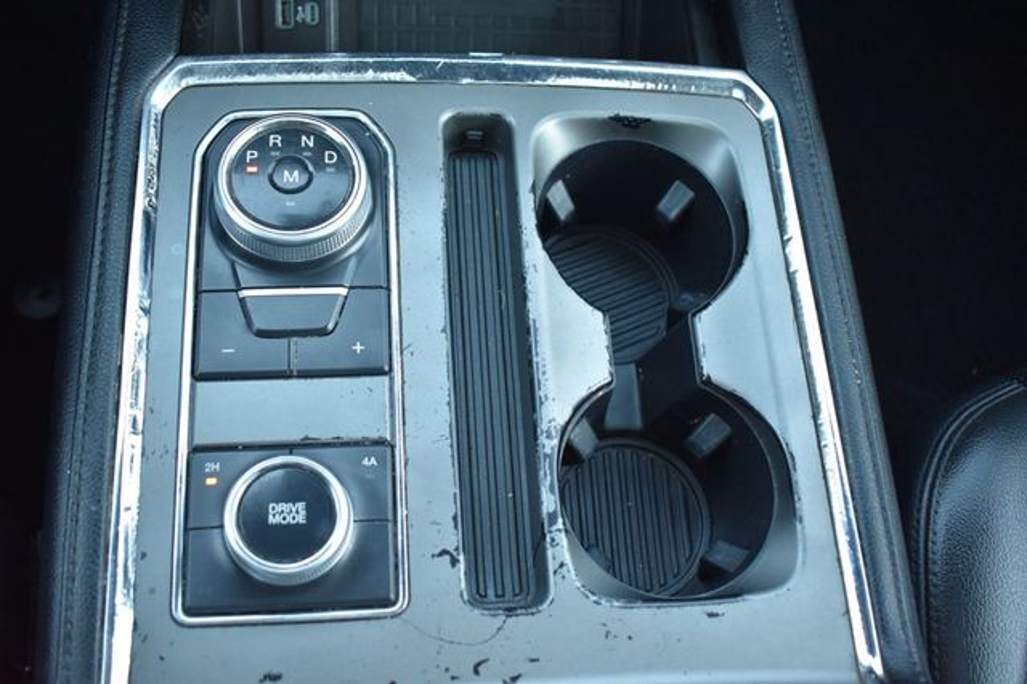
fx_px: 984
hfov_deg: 55.1
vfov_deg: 38.3
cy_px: 342
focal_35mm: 34
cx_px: 514
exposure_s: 1/60
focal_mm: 23
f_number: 3.8
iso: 1100
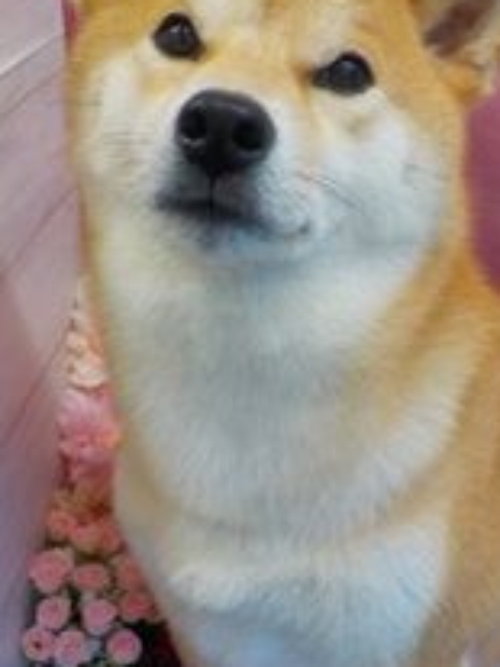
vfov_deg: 33.2
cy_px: 345
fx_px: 1118
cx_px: 355
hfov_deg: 25.0
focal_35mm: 58
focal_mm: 4.1
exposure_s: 1/30
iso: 140
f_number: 3.3
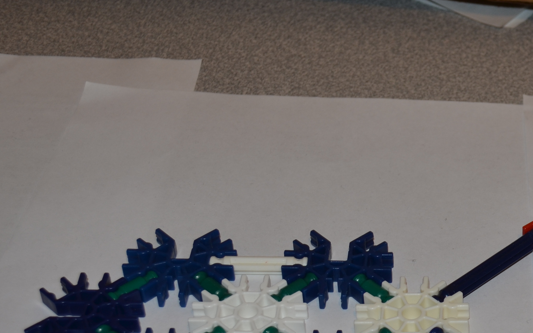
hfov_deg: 20.9
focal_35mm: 95
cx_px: 576
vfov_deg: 13.6
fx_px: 1380
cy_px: 297
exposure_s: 1/30
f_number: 5.6
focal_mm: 28
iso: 200
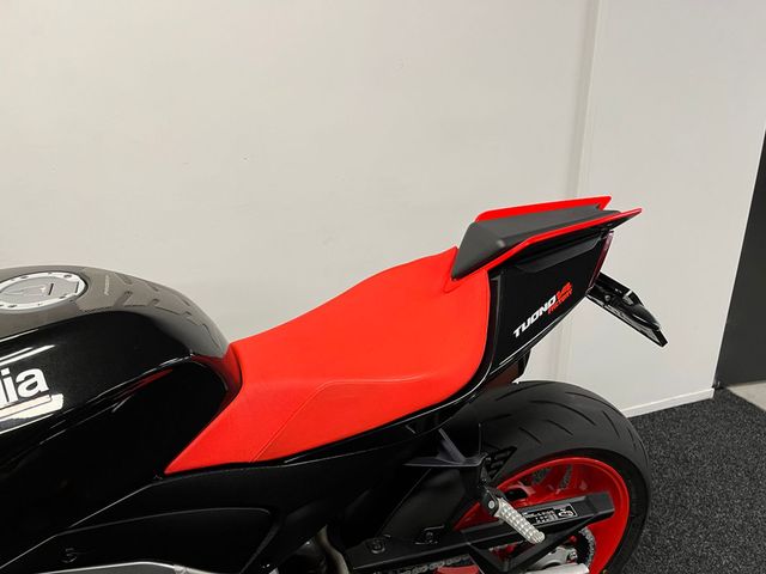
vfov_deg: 53.1
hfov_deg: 67.3
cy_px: 287
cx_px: 383
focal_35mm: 26
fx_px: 575
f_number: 1.6
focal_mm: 5.1
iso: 80
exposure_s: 1/50
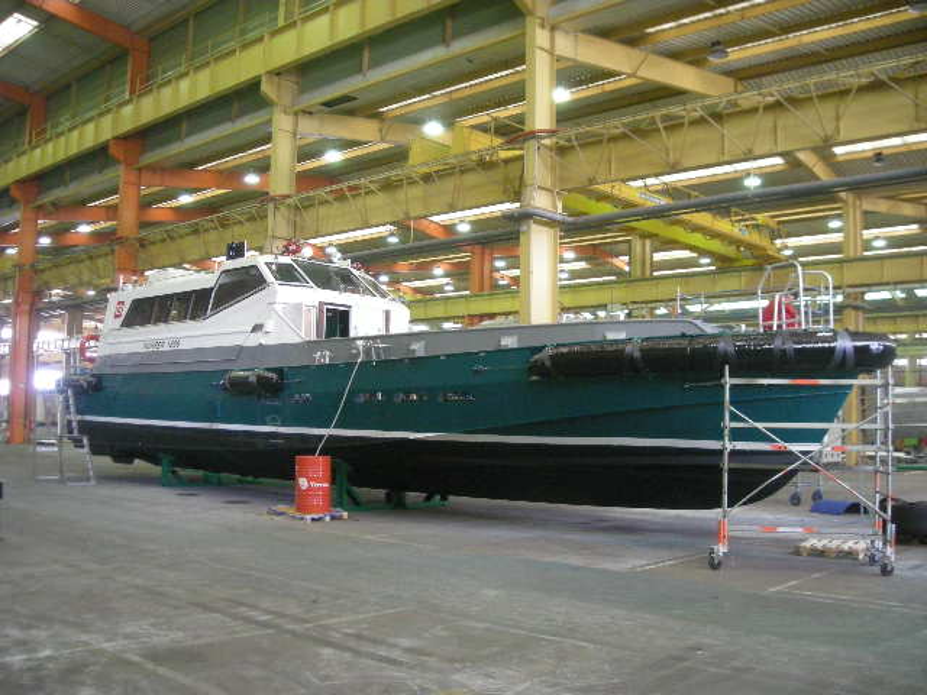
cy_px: 348
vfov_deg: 40.7
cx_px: 464
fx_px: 937
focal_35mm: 35
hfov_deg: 52.6
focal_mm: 5.7
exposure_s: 1/54.3
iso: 400
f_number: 2.8
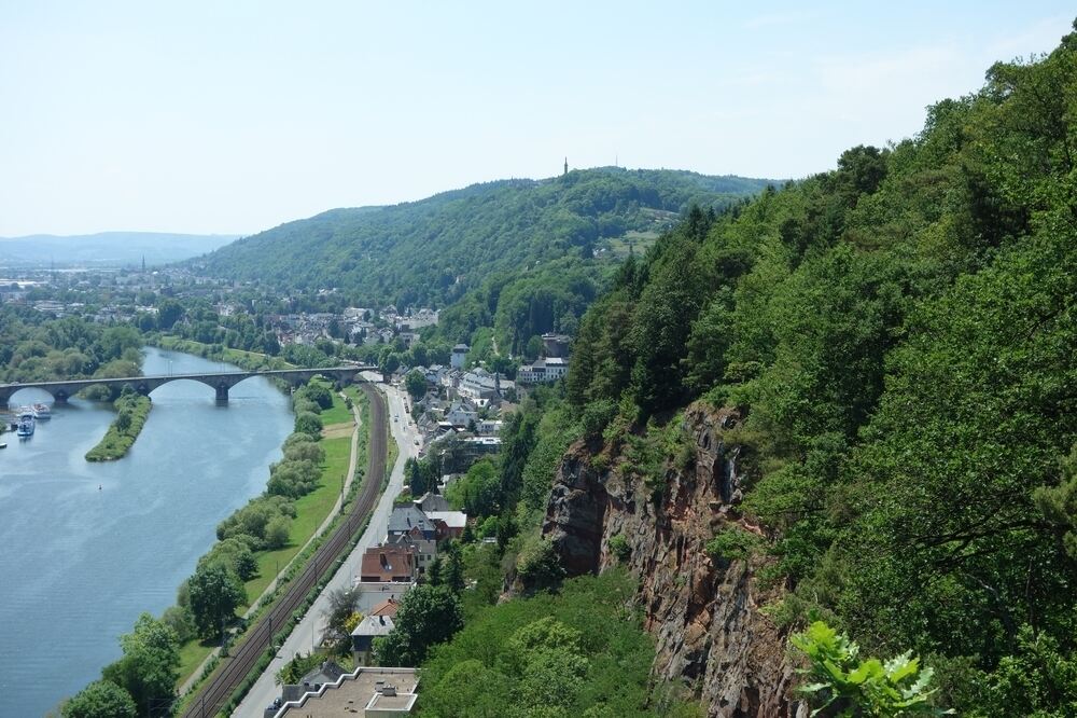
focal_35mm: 53
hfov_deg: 37.5
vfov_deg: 25.5
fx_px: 1585
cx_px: 538
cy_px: 359
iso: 125
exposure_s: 1/400
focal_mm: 19.53
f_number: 5.6
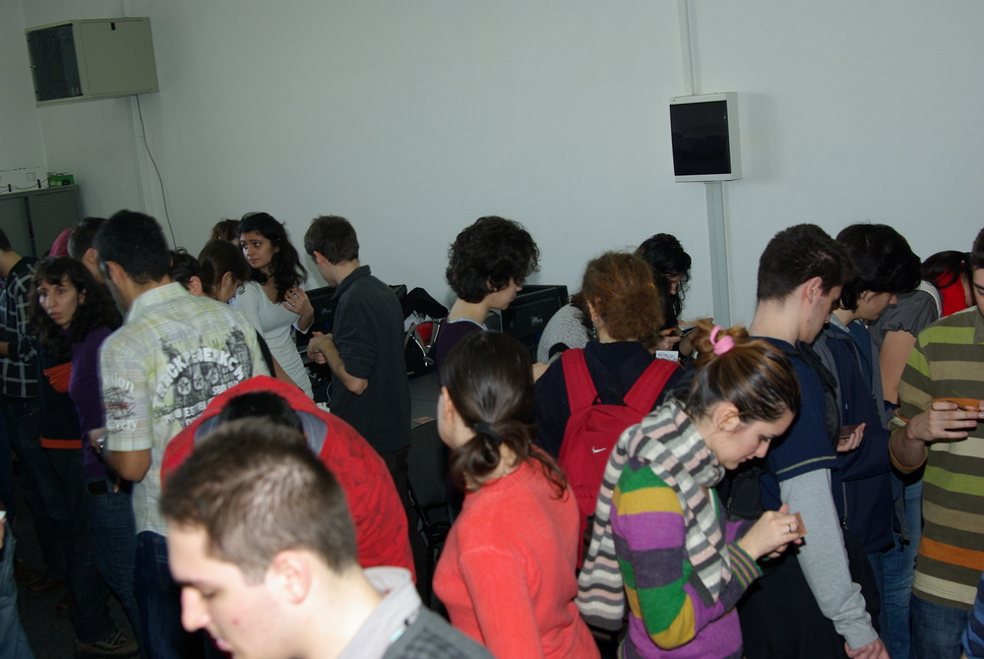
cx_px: 492
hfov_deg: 46.3
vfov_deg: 32.0
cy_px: 330
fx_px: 1149
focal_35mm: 42
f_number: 4
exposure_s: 1/50
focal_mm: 28
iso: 250
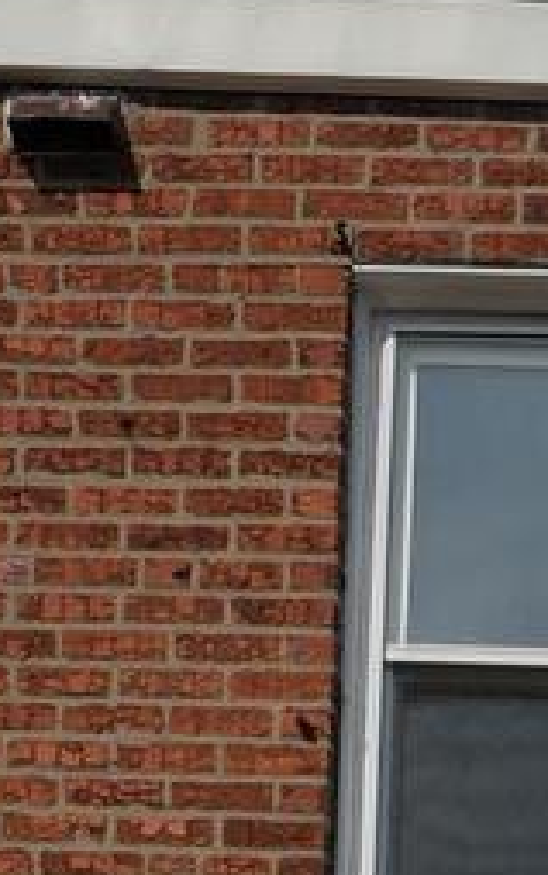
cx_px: 1112
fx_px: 5585
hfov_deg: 5.5
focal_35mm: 234
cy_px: 2387
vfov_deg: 8.0
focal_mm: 38
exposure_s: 1/800
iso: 100
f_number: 7.1
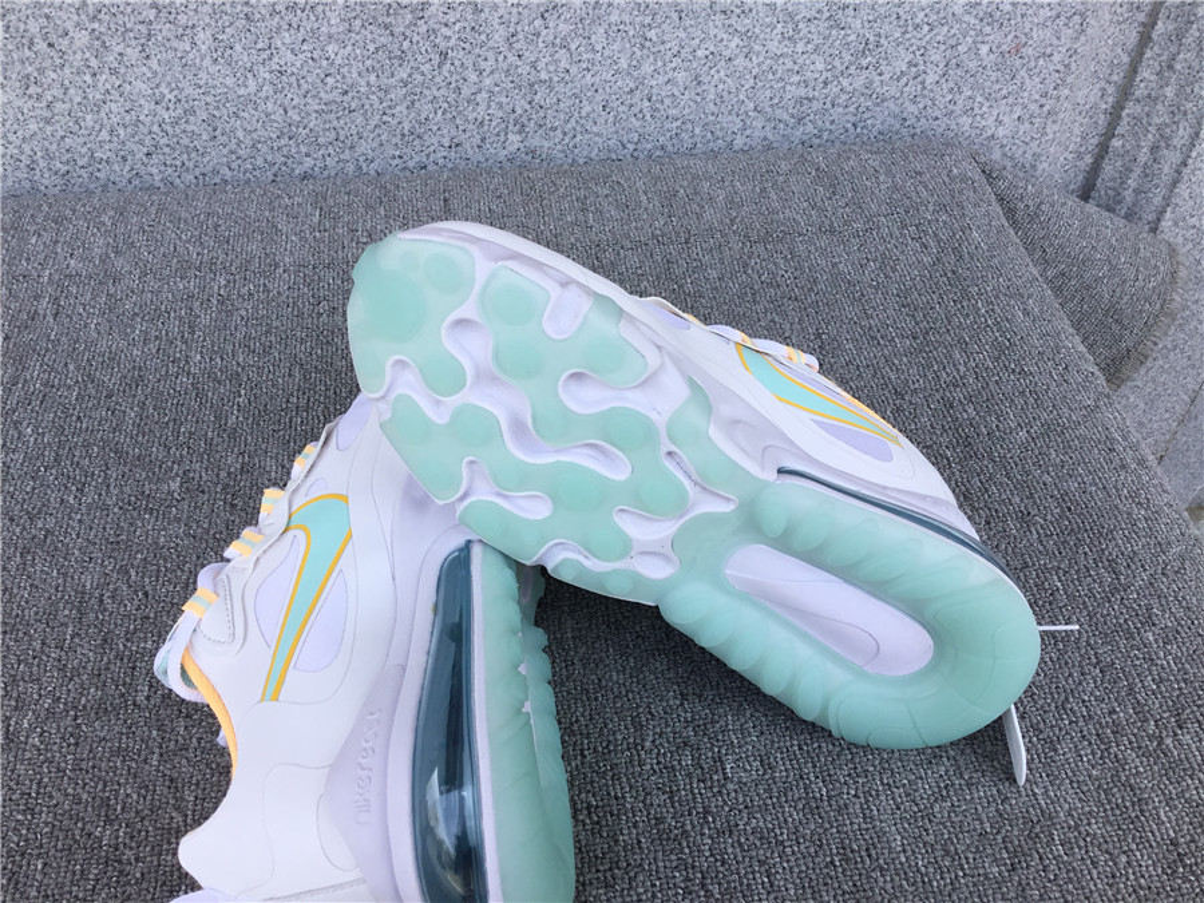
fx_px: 1078
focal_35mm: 31
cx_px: 602
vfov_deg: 45.4
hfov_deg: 58.4
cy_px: 452
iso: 25
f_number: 2.4
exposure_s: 1/443
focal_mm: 3.3
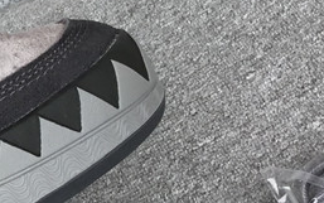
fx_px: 1016
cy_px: 134
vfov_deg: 11.4
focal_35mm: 115
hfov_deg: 16.0
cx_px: -211
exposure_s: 1/199
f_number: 2.4
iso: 25
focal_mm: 3.3
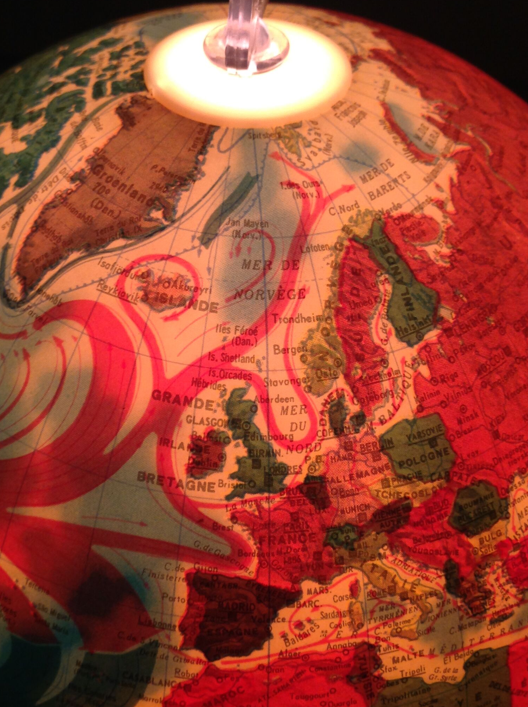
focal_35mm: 45
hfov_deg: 32.0
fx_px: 918
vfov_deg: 42.1
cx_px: 219
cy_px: 343
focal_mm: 4.28
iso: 64
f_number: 2.4
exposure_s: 1/17
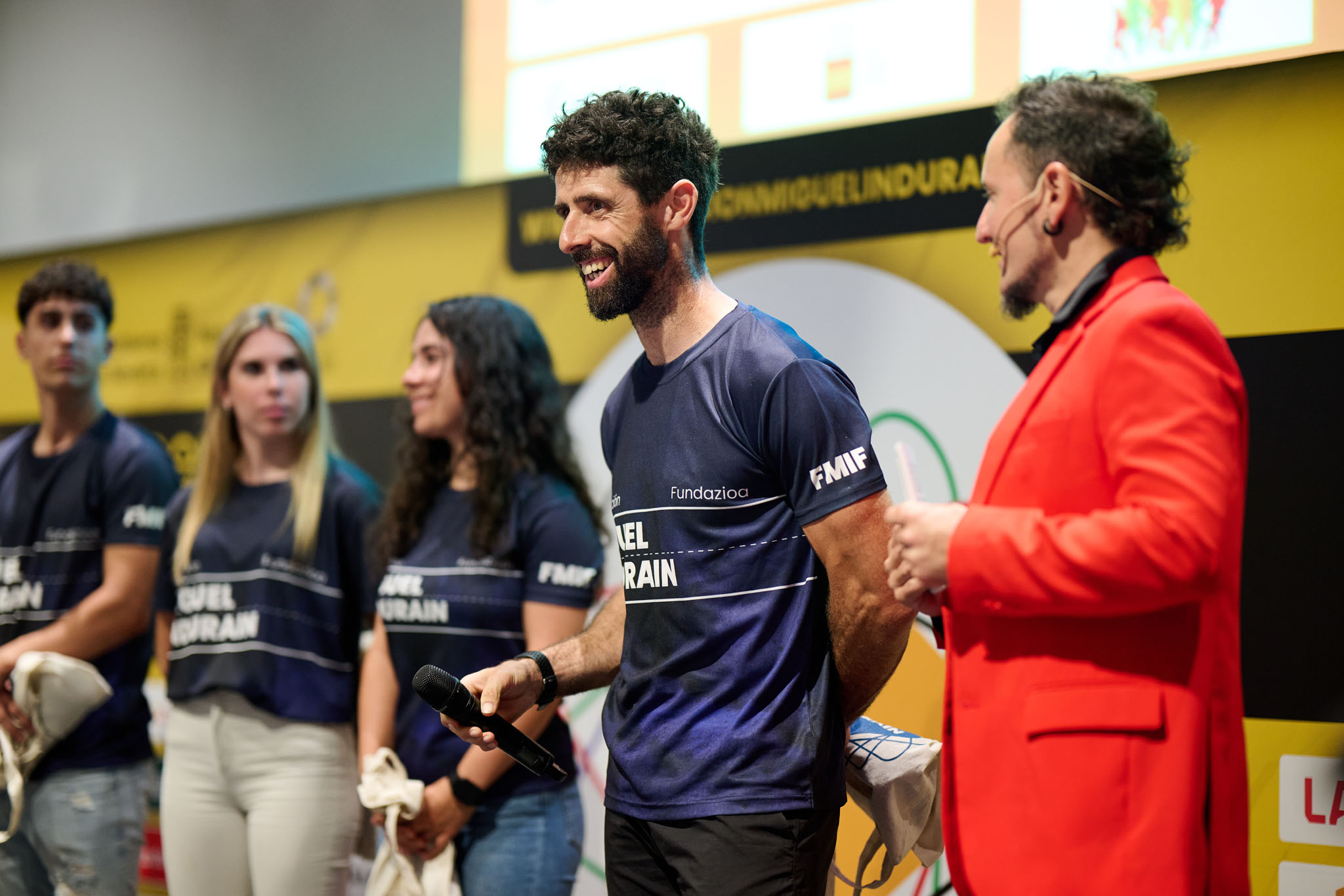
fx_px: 3173
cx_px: 672
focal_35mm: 85
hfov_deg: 23.9
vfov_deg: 16.1
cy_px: 448
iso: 1250
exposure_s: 1/320
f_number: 1.2
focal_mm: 85
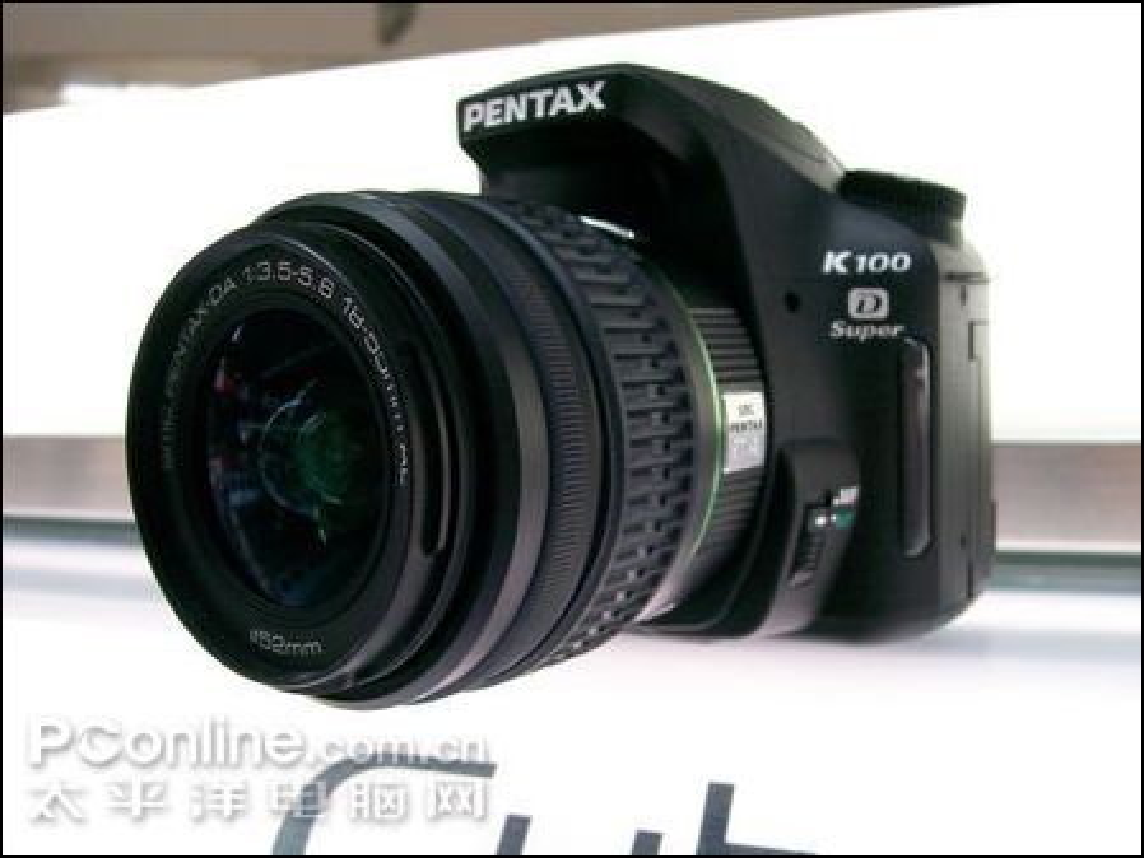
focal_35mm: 36
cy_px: 429
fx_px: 1190
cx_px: 572
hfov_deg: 51.3
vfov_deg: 39.7
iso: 200
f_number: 2.7
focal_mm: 6
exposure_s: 1/66.6
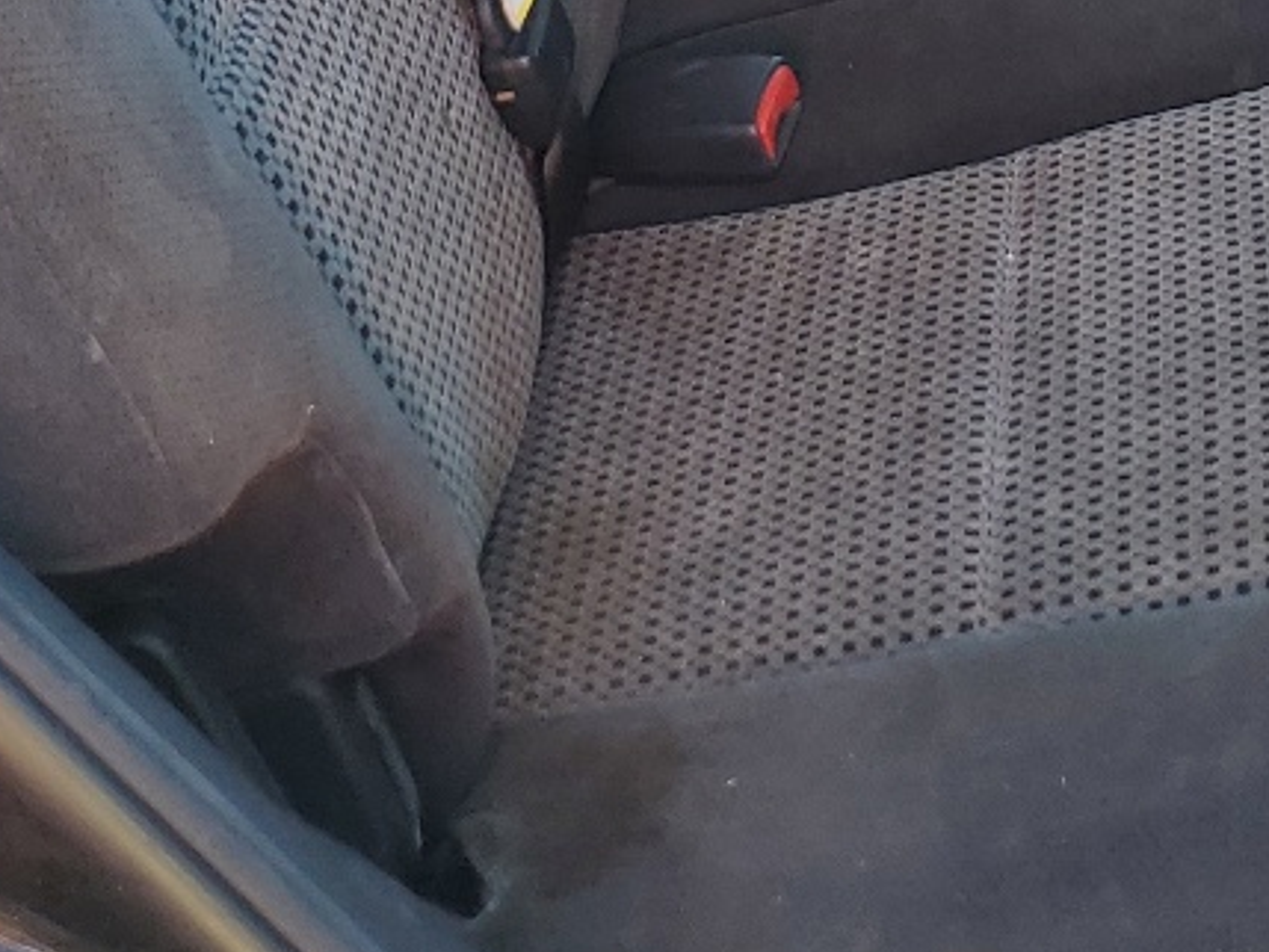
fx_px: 3557
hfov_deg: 20.0
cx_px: 1044
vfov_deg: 14.3
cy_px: -452
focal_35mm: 97
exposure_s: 1/172
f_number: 1.5
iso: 50
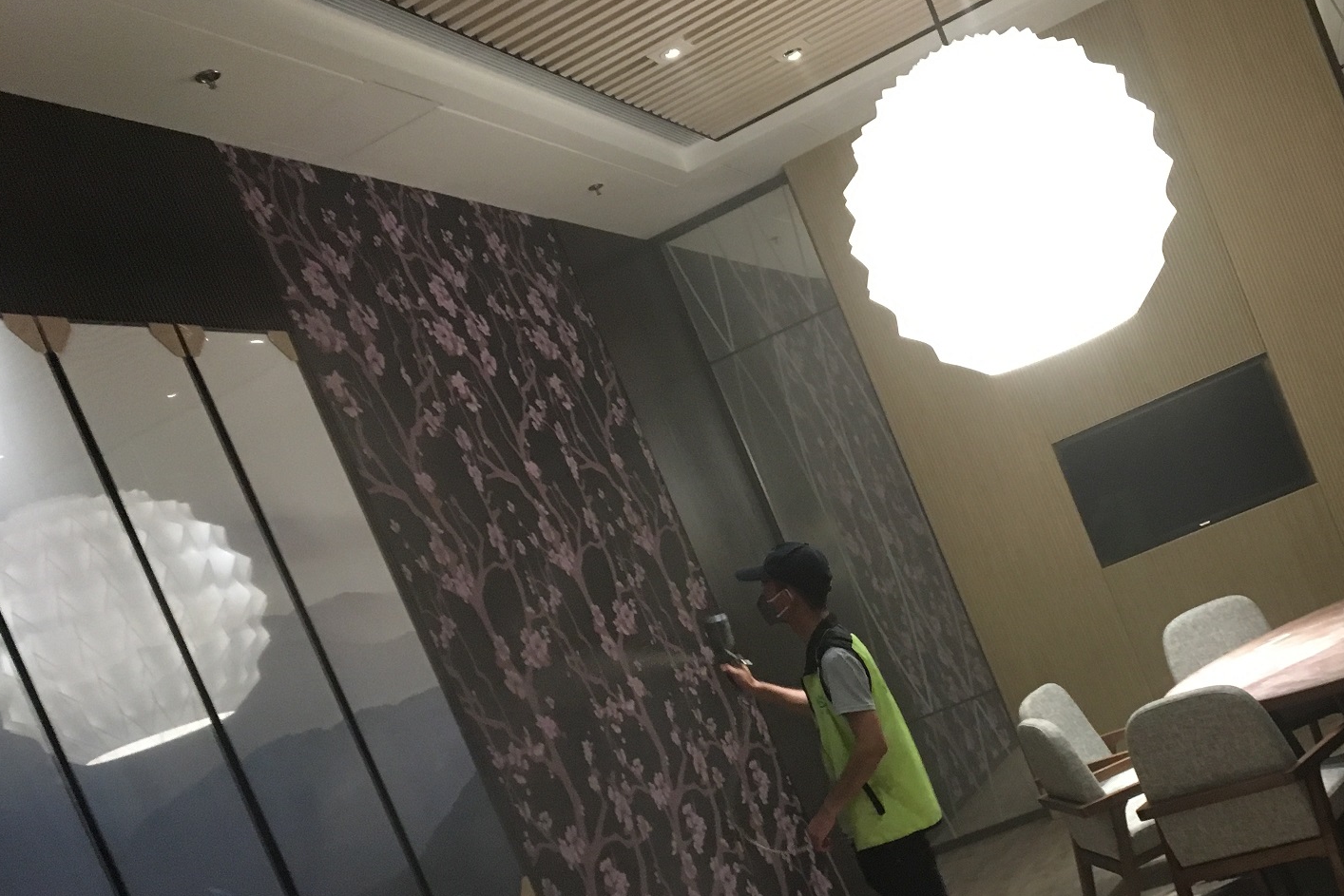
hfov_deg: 44.4
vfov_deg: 30.8
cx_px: 950
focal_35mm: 43
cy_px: 653
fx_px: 1605
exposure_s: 1/20
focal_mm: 4.15
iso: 200
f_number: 2.2
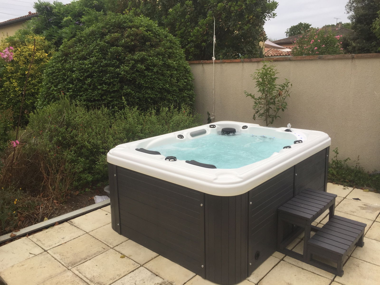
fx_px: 318
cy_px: 142
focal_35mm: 29
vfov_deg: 48.2
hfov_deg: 61.7
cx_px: 190
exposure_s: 1/255
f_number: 2.2
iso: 32
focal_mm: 4.15
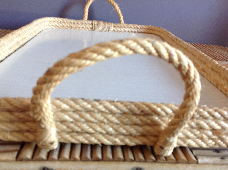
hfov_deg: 52.7
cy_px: 85
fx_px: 230
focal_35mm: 35
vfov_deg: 40.6
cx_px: 114
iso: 125
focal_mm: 4.28
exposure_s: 1/15
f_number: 2.4
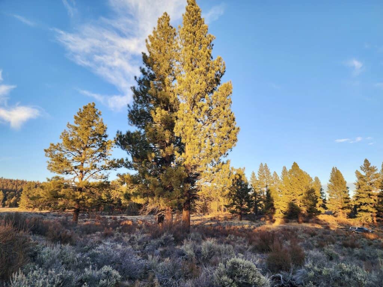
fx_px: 254
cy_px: 144
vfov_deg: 58.9
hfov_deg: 73.9
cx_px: 192
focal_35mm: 23
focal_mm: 6.4
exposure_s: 1/180
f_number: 1.8
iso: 16
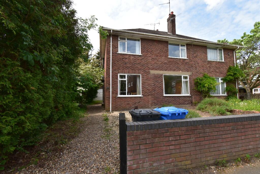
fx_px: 108
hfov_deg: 100.4
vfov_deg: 77.4
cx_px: 130
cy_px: 87
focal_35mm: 15
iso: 400
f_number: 10
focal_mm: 10
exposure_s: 1/200
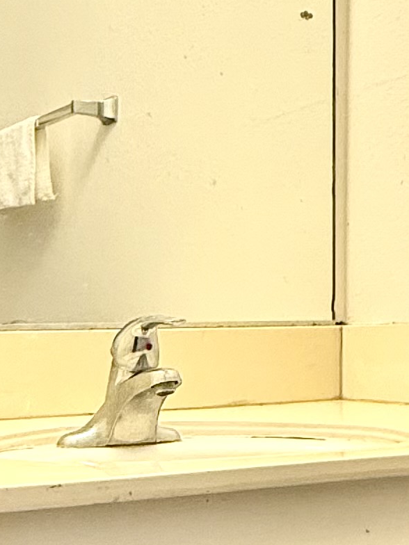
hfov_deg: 20.3
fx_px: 1134
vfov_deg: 26.4
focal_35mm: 72
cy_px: 449
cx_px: 122
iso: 200
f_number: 2.2
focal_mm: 2.22
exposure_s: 1/120
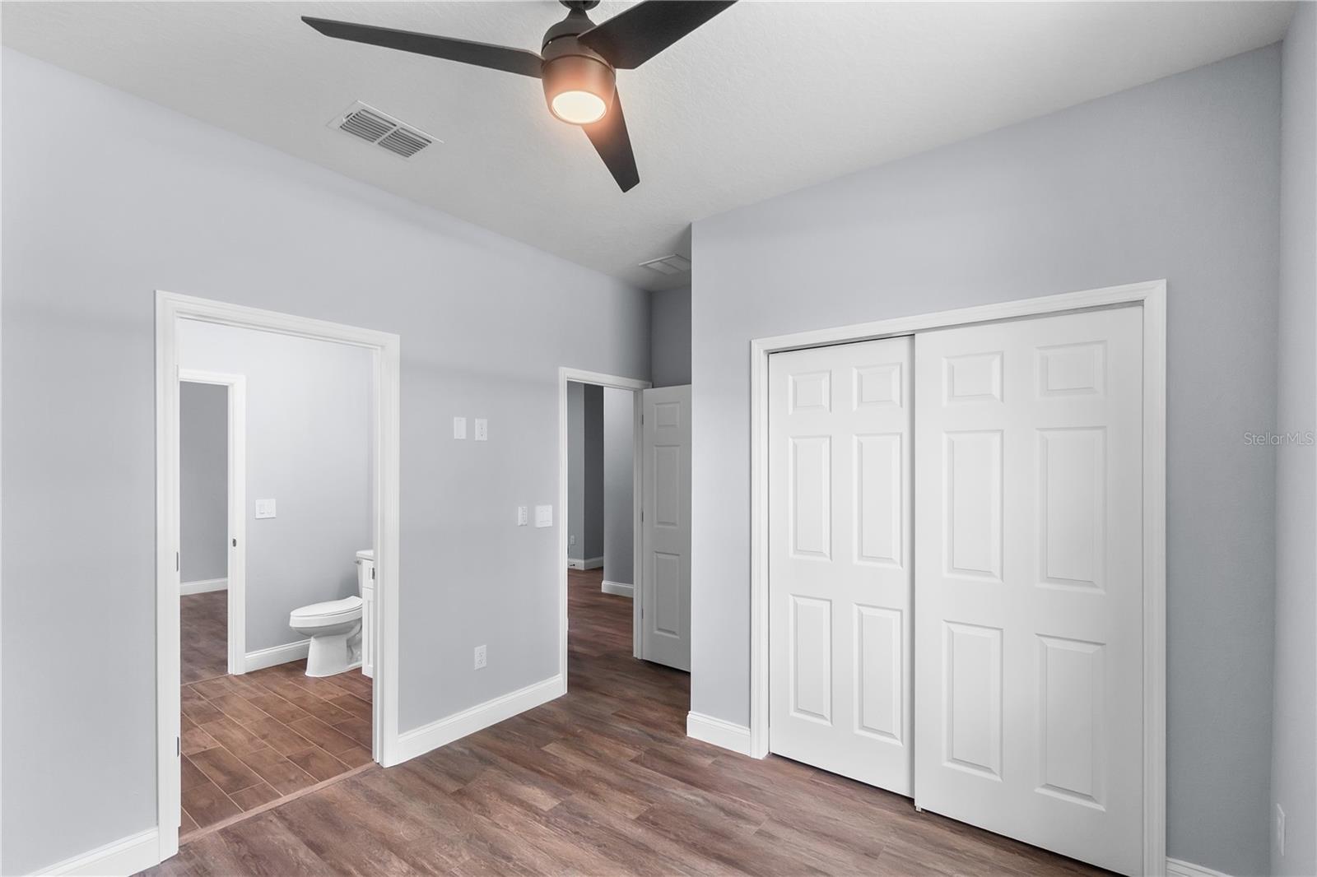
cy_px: 438
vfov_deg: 77.3
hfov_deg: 100.4
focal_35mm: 15
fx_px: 549
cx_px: 658
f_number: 8
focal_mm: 10
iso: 400
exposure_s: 1/25
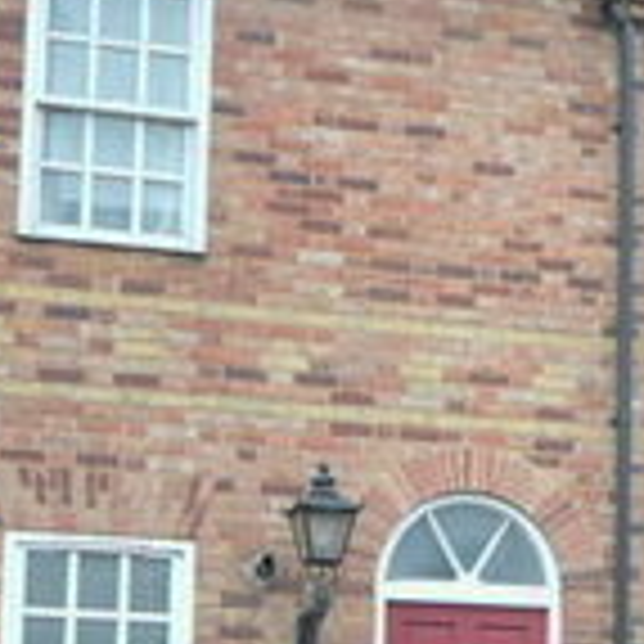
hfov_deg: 13.7
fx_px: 2631
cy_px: 549
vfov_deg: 13.9
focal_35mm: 125
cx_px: 716
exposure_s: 1/60
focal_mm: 20
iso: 1250
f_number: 5.6
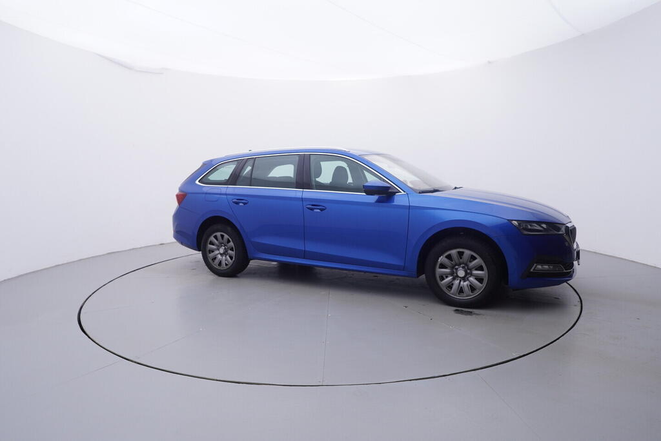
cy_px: 220
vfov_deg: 56.2
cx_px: 330
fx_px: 413
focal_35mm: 22
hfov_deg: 77.3
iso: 200
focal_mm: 15
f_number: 5
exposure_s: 1/80
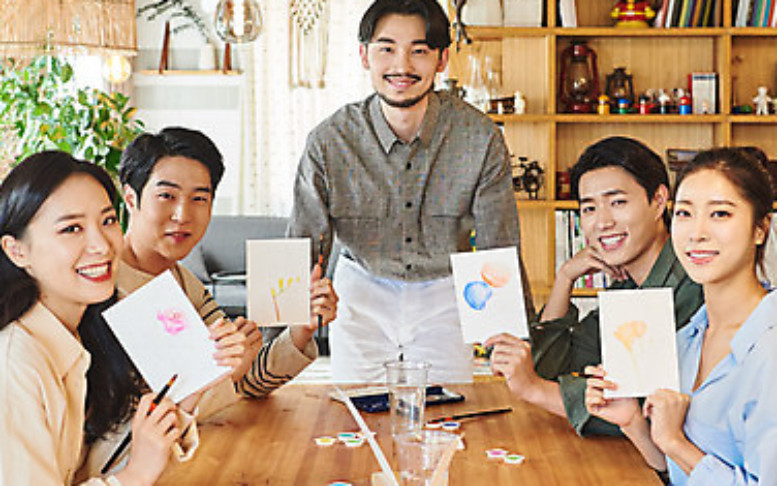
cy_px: 172
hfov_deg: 31.5
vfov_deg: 20.0
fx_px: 1376
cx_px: 407
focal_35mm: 65
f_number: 4
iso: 800
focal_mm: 40
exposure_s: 1/80
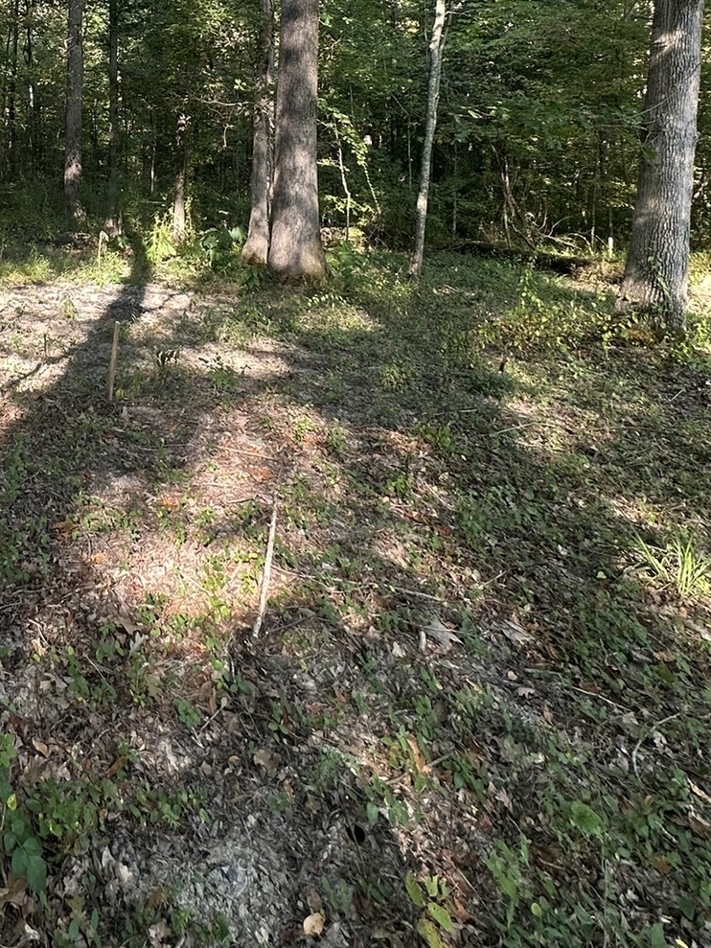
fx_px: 794
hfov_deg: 42.3
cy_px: 50
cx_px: 13
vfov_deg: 52.1
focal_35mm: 29
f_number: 2.2
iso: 50
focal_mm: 2.22
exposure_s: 1/99
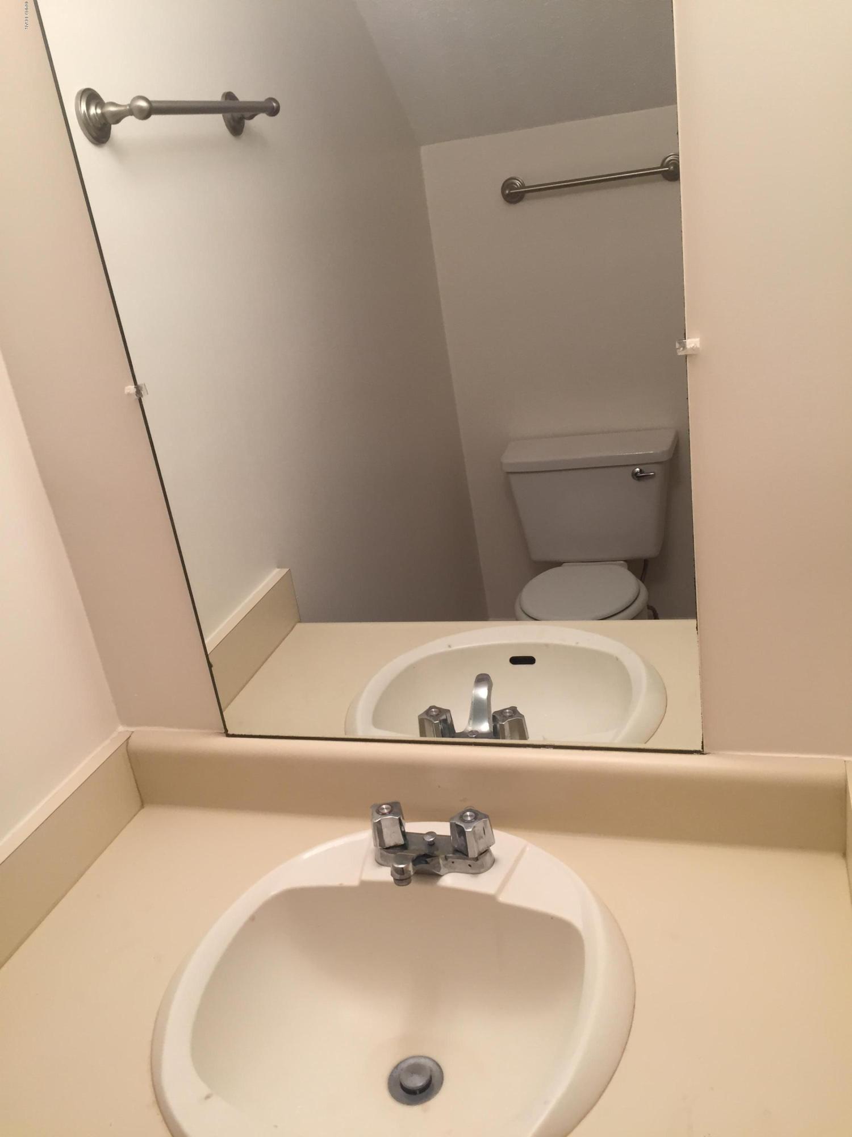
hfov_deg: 48.2
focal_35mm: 29
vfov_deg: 61.7
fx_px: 952
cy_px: 568
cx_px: 426
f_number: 2.2
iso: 32
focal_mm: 4.15
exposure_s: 1/40
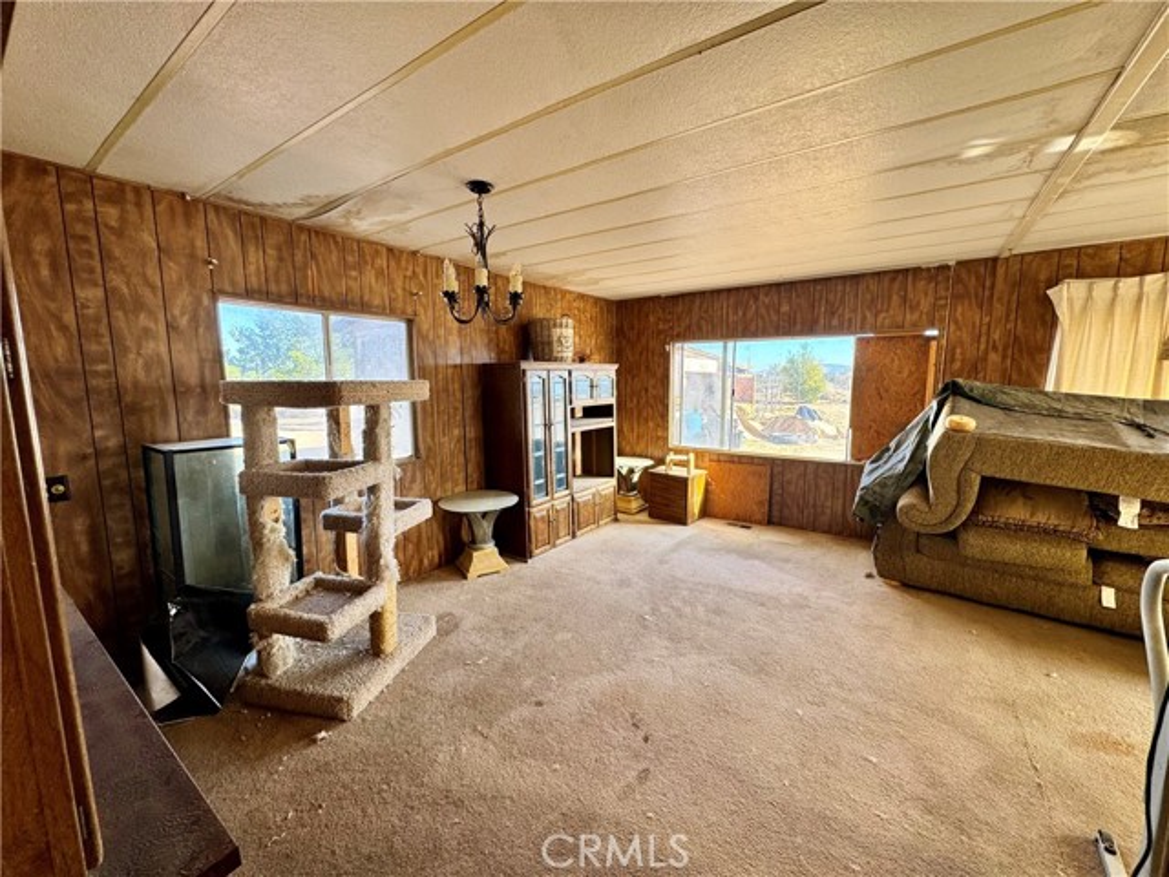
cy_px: 438
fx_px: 473
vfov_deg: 85.7
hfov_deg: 102.1
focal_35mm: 14
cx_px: 584
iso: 40
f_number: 2.2
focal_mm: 2.22
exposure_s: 1/109
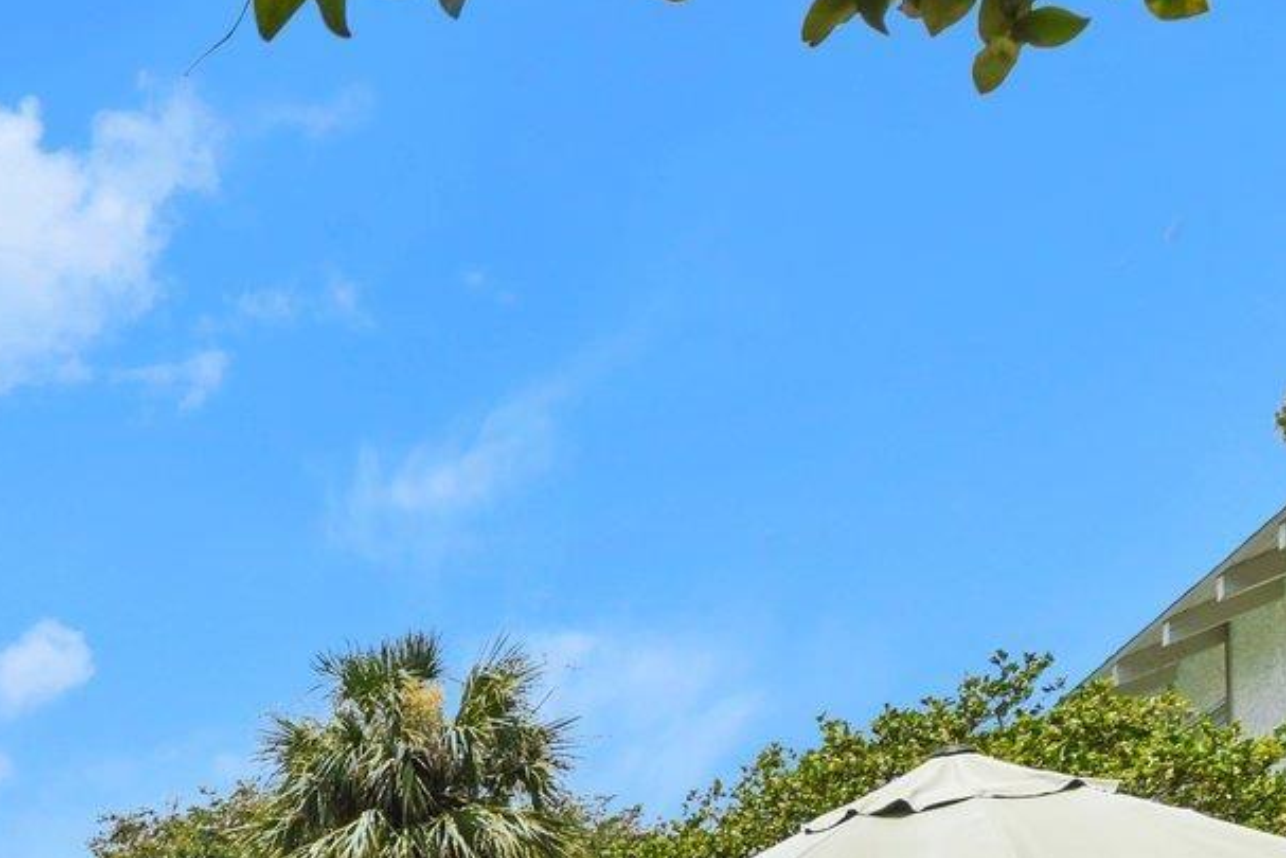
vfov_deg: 20.8
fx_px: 1929
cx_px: -523
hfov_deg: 28.0
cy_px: 1336
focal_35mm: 54
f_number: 14
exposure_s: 1/250
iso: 250
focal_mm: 16
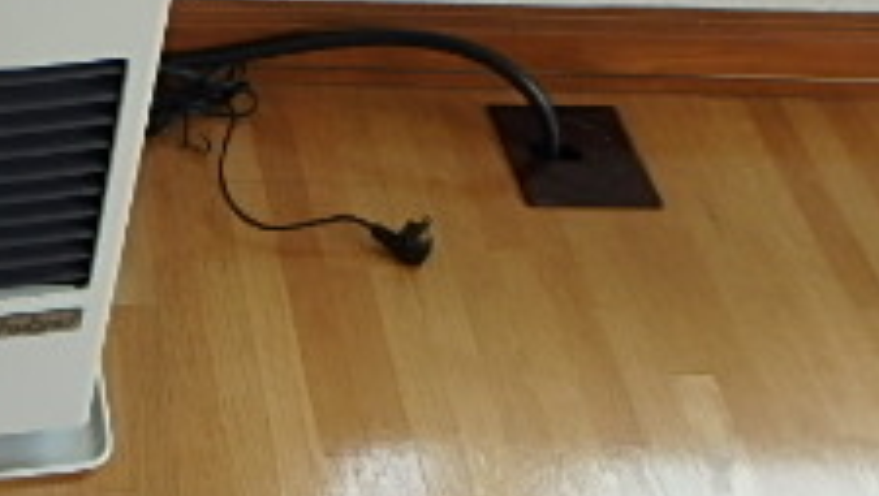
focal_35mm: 65
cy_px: -51
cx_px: -176
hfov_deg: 28.2
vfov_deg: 17.9
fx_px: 1516
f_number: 3.5
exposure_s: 1/80
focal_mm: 3.7
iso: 125
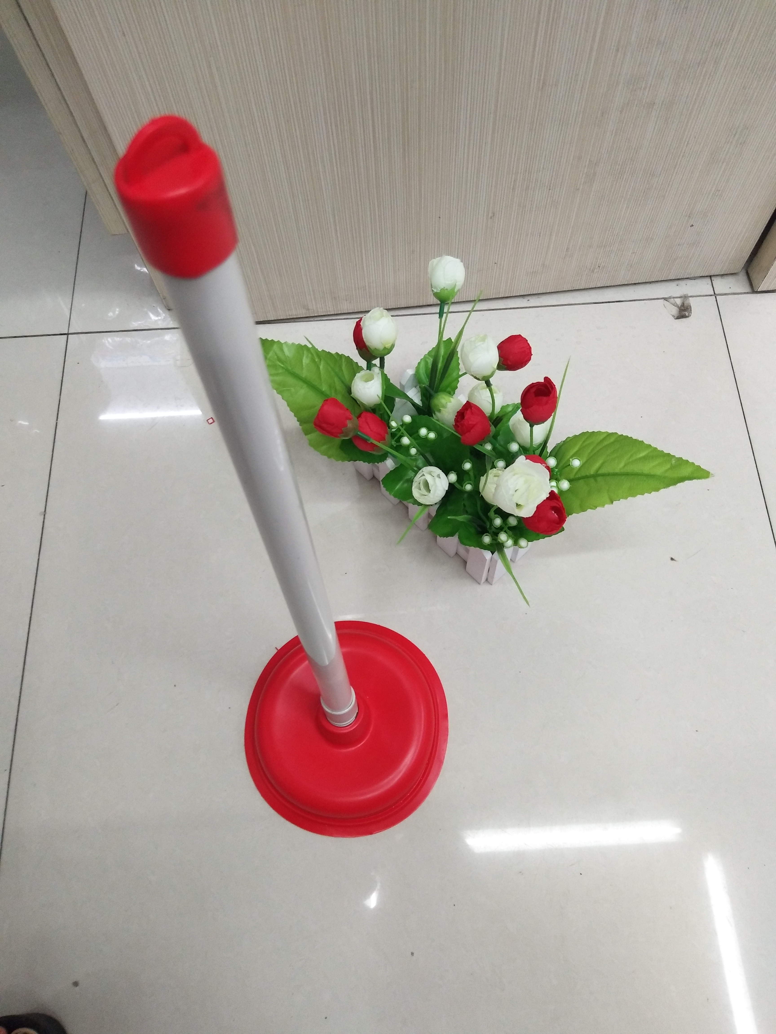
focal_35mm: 26
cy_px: 517
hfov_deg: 53.1
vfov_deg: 67.3
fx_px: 777
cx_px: 388
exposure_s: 1/33.3
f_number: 2
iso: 200
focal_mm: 3.88
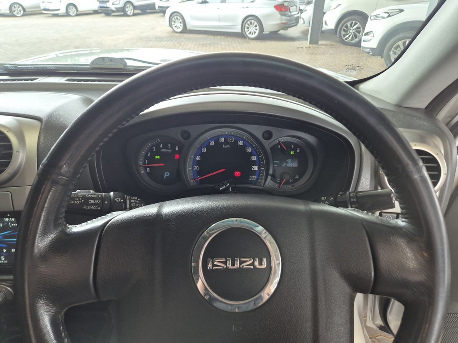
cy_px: 172
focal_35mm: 23
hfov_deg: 73.9
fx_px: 304
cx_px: 229
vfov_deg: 58.9
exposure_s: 1/100
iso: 200
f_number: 1.8
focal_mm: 5.4
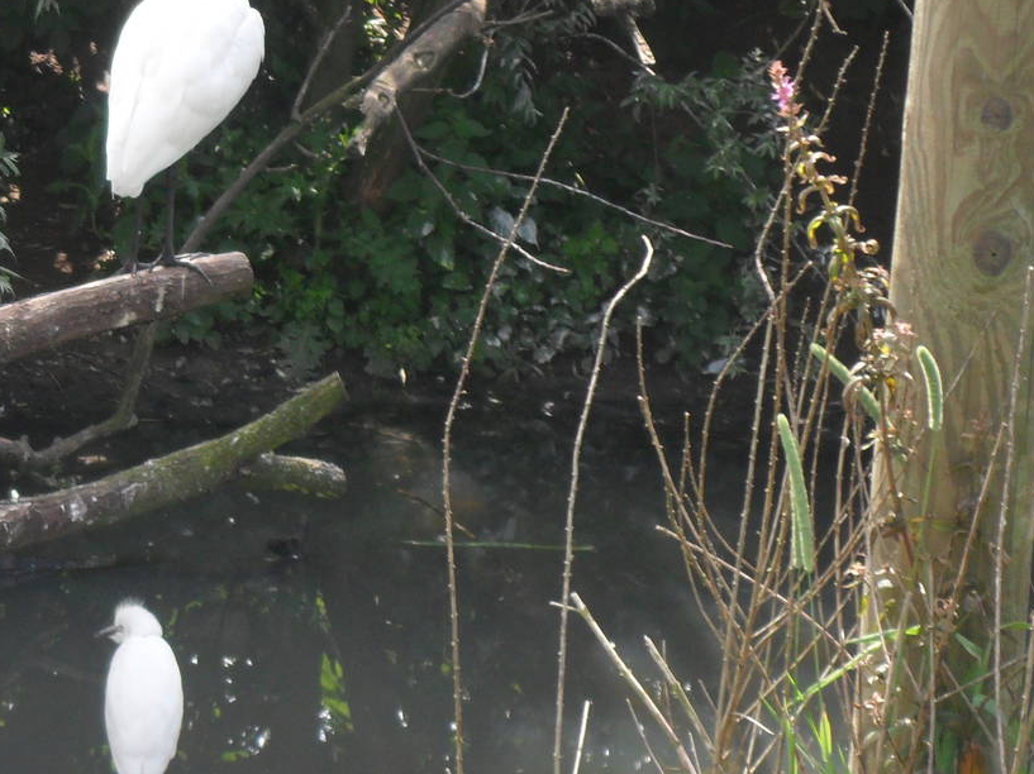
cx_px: 68
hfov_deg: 13.5
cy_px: 310
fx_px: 4329
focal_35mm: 145
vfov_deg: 10.2
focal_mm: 13.2
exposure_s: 1/180
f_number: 3.9
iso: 100
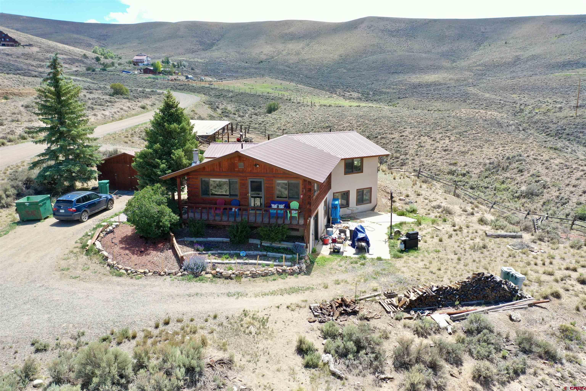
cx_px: 293
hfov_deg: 65.5
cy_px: 196
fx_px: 456
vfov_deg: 46.4
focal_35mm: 28
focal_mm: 10.26
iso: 100
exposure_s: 1/100
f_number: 4
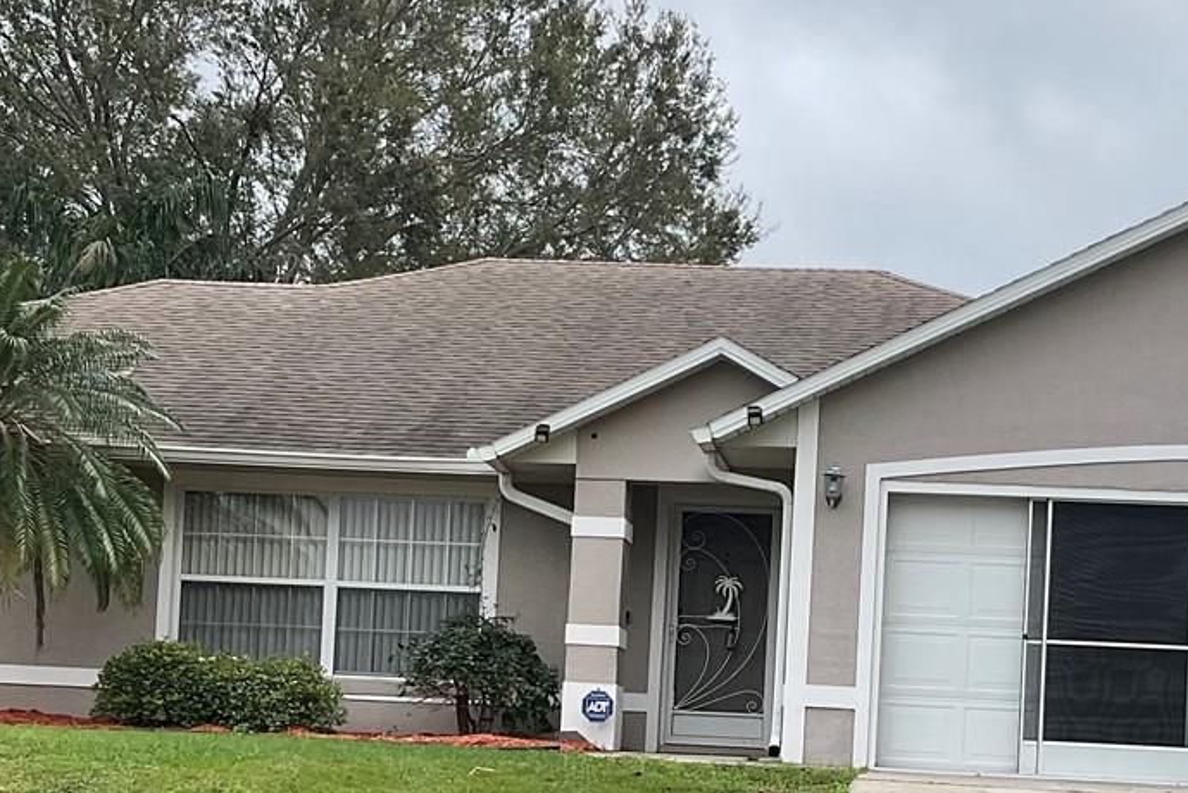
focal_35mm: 70
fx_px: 2311
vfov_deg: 19.1
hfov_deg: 28.7
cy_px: 726
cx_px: 743
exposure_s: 1/620
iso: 16
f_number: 1.8
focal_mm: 3
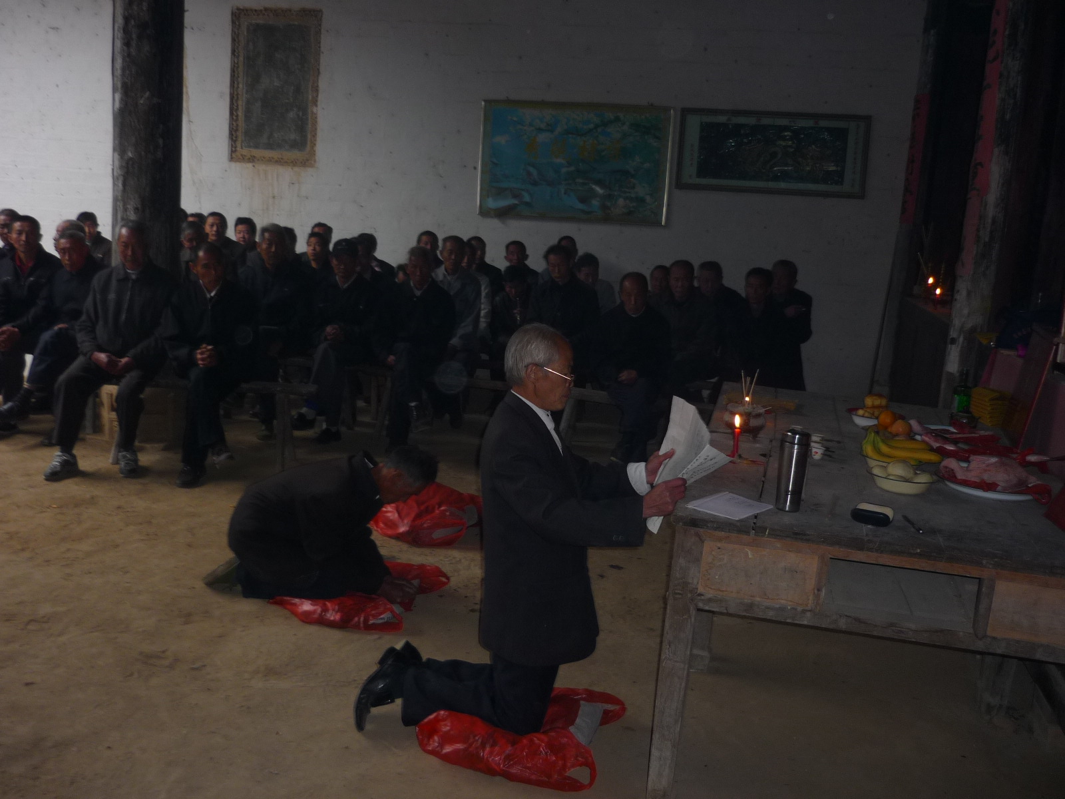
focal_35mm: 33
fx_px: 1015
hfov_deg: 55.4
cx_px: 532
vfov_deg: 42.9
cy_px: 400
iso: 100
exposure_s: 1/30
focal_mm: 5.5
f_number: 2.8
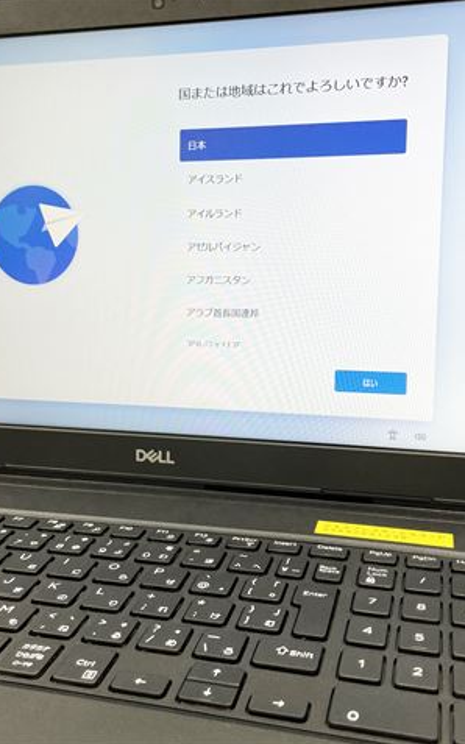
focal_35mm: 37
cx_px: 231
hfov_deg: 34.4
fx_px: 750
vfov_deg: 52.8
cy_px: 371
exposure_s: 1/120
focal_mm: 4.2
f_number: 1.6
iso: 80
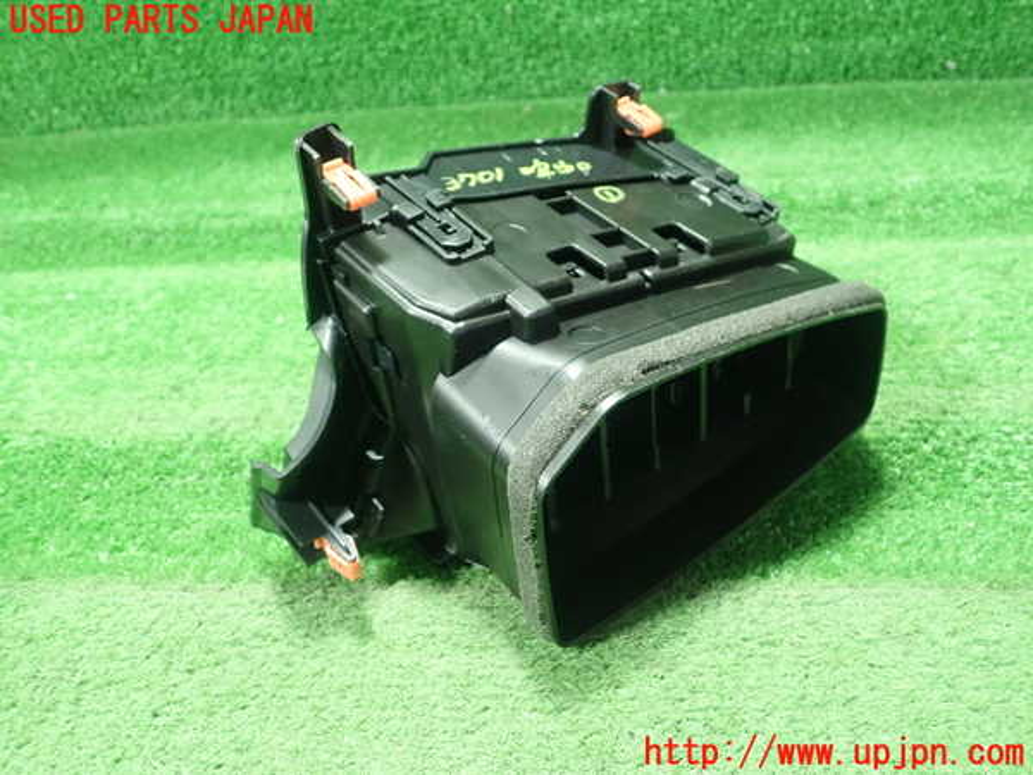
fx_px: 895
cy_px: 388
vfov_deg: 46.8
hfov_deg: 60.0
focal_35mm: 30
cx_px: 516
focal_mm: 5.5
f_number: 2.3
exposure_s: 1/60
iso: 800
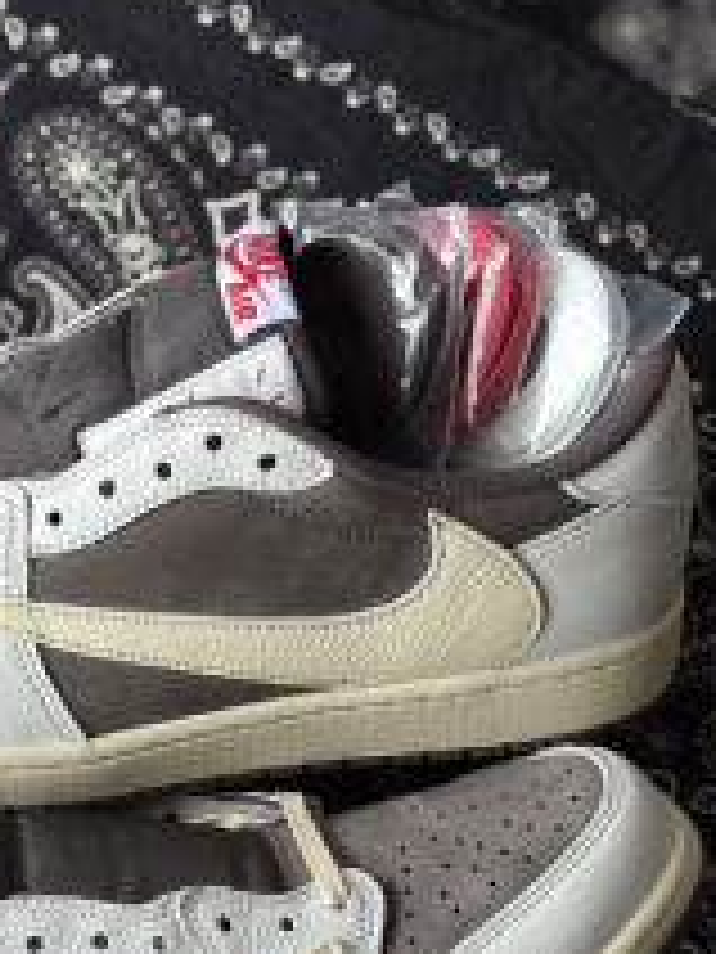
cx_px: 117
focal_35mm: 98
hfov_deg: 15.0
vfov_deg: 19.8
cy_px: 770
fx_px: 2703
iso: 32
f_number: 1.6
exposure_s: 1/206
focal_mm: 5.96
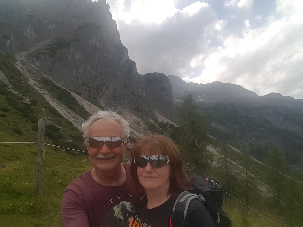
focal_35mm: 21
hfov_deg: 79.0
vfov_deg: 63.4
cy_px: 114
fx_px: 184
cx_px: 152
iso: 50
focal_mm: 2.1
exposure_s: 1/2088
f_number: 1.7
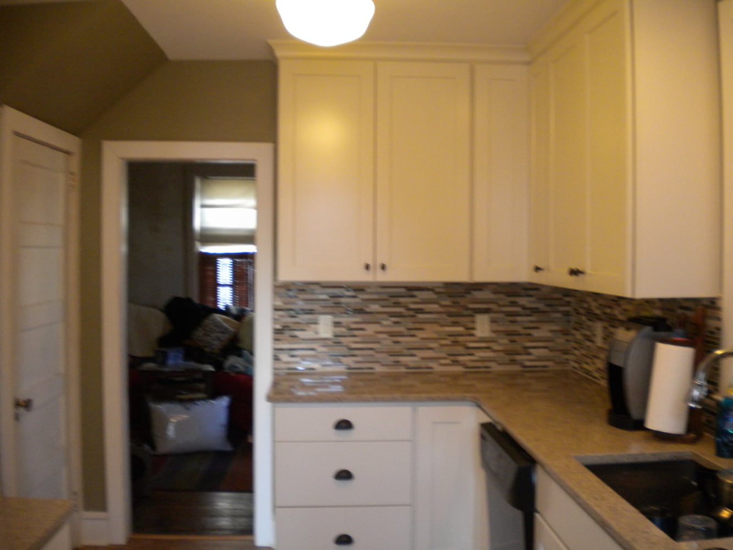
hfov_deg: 52.6
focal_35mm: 35
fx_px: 741
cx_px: 366
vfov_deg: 40.7
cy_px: 275
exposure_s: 1/51.6
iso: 356
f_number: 3.1
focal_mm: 6.3
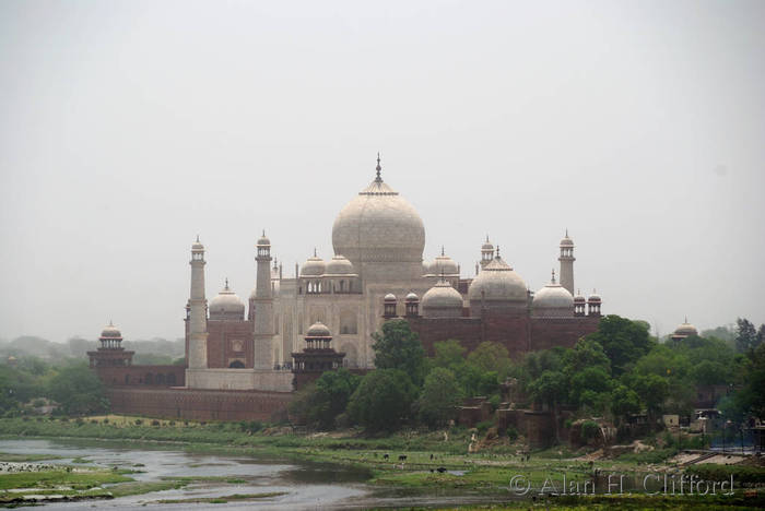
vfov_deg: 4.6
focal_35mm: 300
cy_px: 256
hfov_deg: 6.9
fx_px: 6380
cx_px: 382
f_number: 8
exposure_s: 1/320
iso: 100
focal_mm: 200
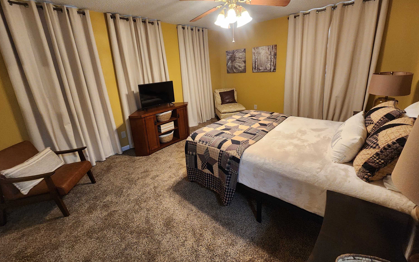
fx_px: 160
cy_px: 114
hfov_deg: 105.3
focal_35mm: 14
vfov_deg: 78.3
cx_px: 211
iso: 400
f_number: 2.2
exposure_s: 1/40
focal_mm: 2.2
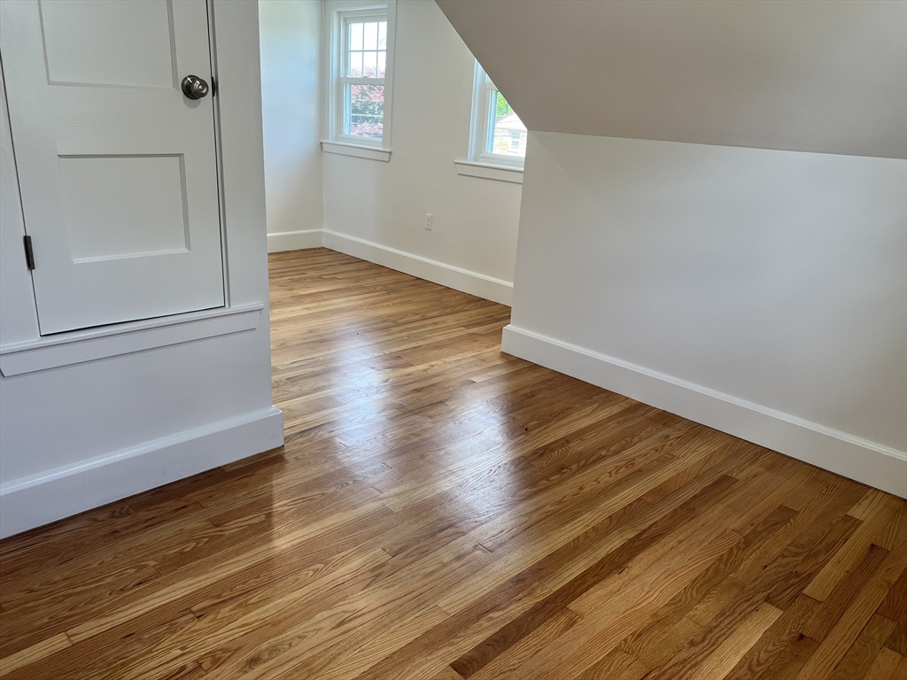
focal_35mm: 26
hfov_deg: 67.3
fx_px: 681
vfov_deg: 53.1
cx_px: 454
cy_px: 340
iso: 50
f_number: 1.5
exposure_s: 1/120
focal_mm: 5.7
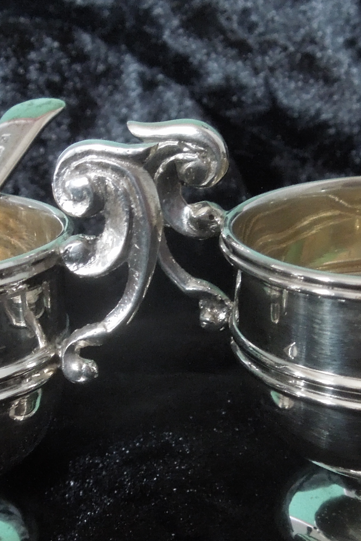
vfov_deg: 24.3
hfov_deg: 16.4
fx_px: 1249
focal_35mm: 83
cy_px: 376
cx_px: 158
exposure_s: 1/10
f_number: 3.7
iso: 800
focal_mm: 6.3
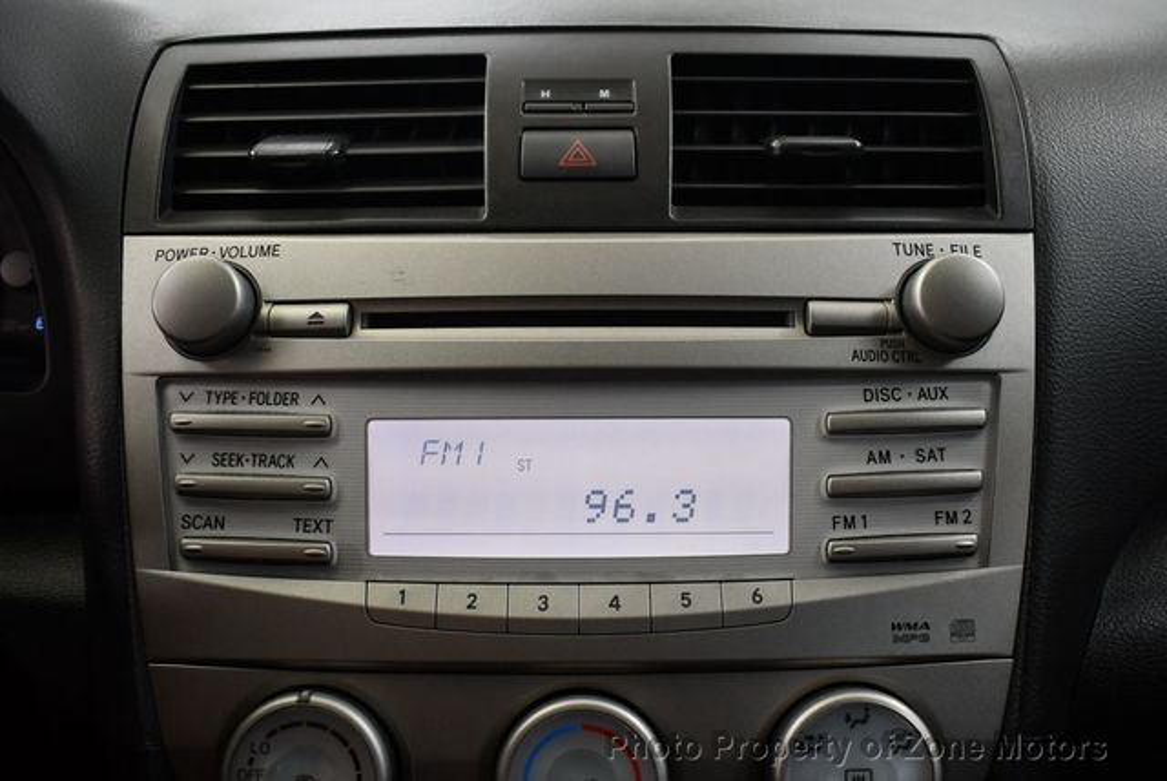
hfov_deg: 53.1
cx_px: 584
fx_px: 1168
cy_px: 390
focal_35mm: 36
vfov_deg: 36.9
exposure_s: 1/125
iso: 1250
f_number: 3.5
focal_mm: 18
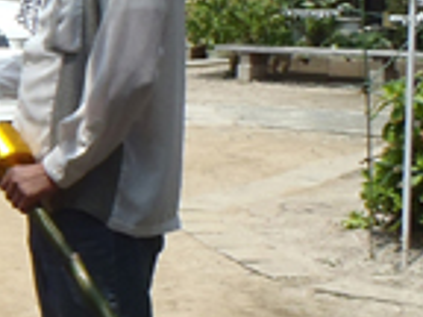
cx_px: -420
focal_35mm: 117
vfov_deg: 12.6
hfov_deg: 14.2
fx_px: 1430
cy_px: 56
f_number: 11
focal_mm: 5
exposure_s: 1/60
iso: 80
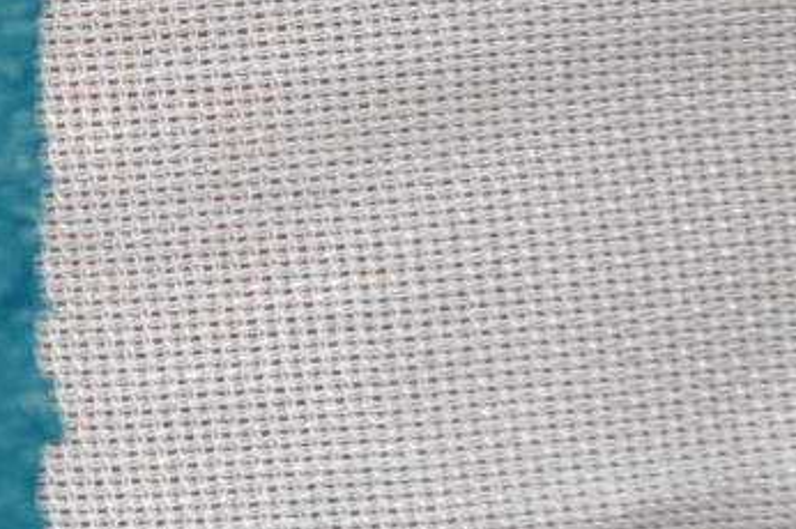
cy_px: 30
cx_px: -932
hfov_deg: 8.6
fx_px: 4926
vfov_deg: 6.1
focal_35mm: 223
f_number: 3.8
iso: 200
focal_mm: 24
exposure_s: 1/60
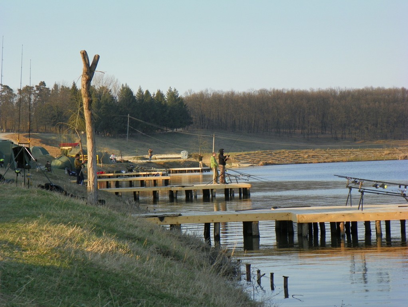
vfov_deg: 12.4
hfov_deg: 16.4
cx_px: 204
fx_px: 1415
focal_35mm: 120
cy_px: 154
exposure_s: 1/250
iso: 64
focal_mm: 21.3
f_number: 4
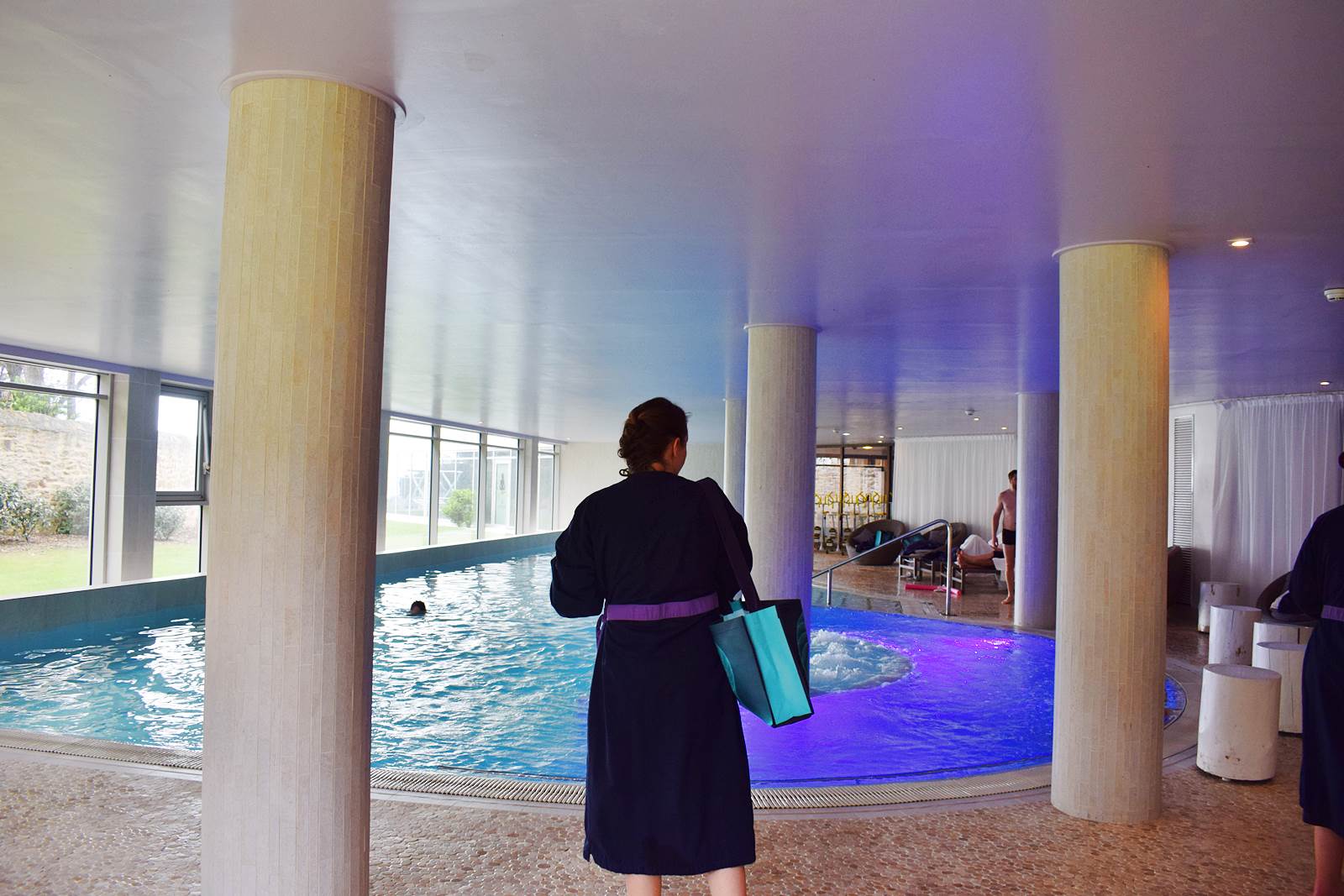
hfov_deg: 67.4
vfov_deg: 47.9
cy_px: 448
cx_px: 672
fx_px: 1008
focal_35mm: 27
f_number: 5
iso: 400
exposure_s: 1/100
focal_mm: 18
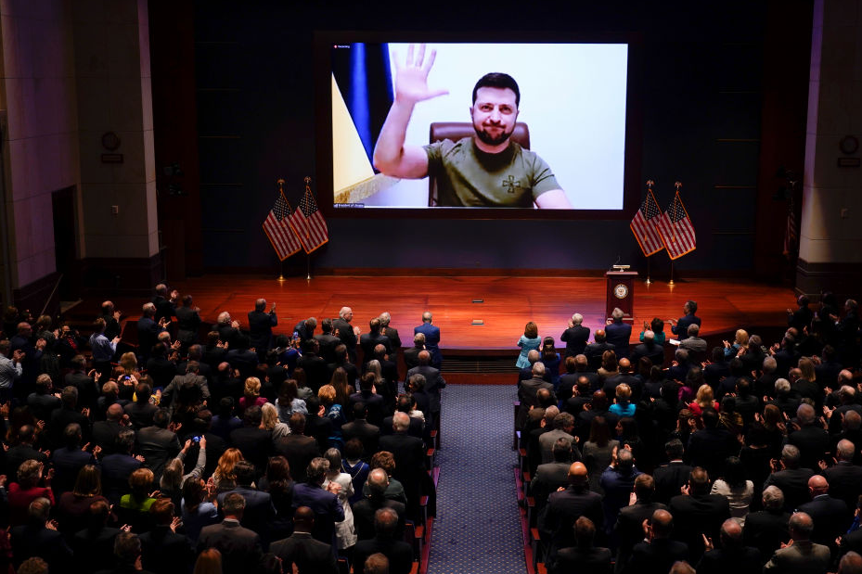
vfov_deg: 31.2
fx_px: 1029
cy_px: 277
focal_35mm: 43
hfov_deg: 45.4
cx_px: 467
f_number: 3.5
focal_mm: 39
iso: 400
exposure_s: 1/80
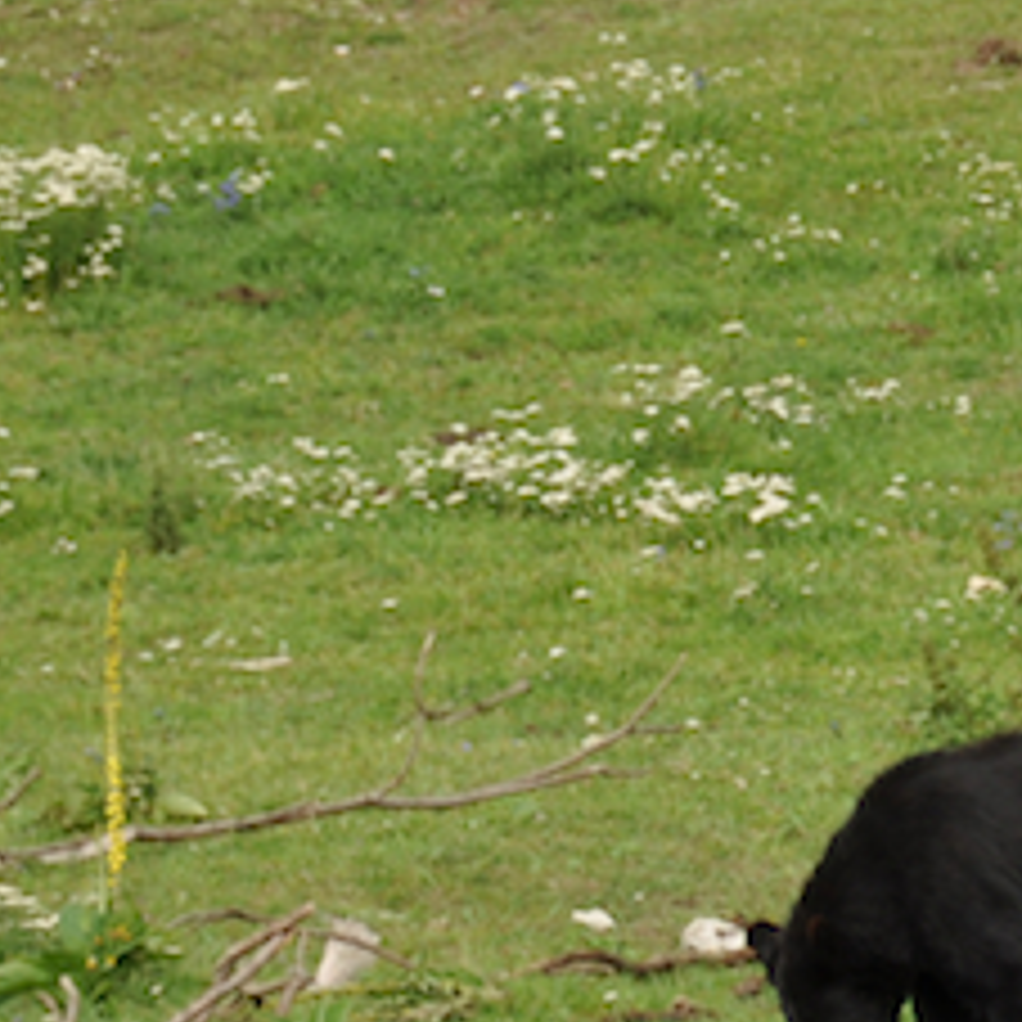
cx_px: 1175
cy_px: 761
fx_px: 20172
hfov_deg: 2.9
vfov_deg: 2.9
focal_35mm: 604
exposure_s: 1/250
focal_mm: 105
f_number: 6.3
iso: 200
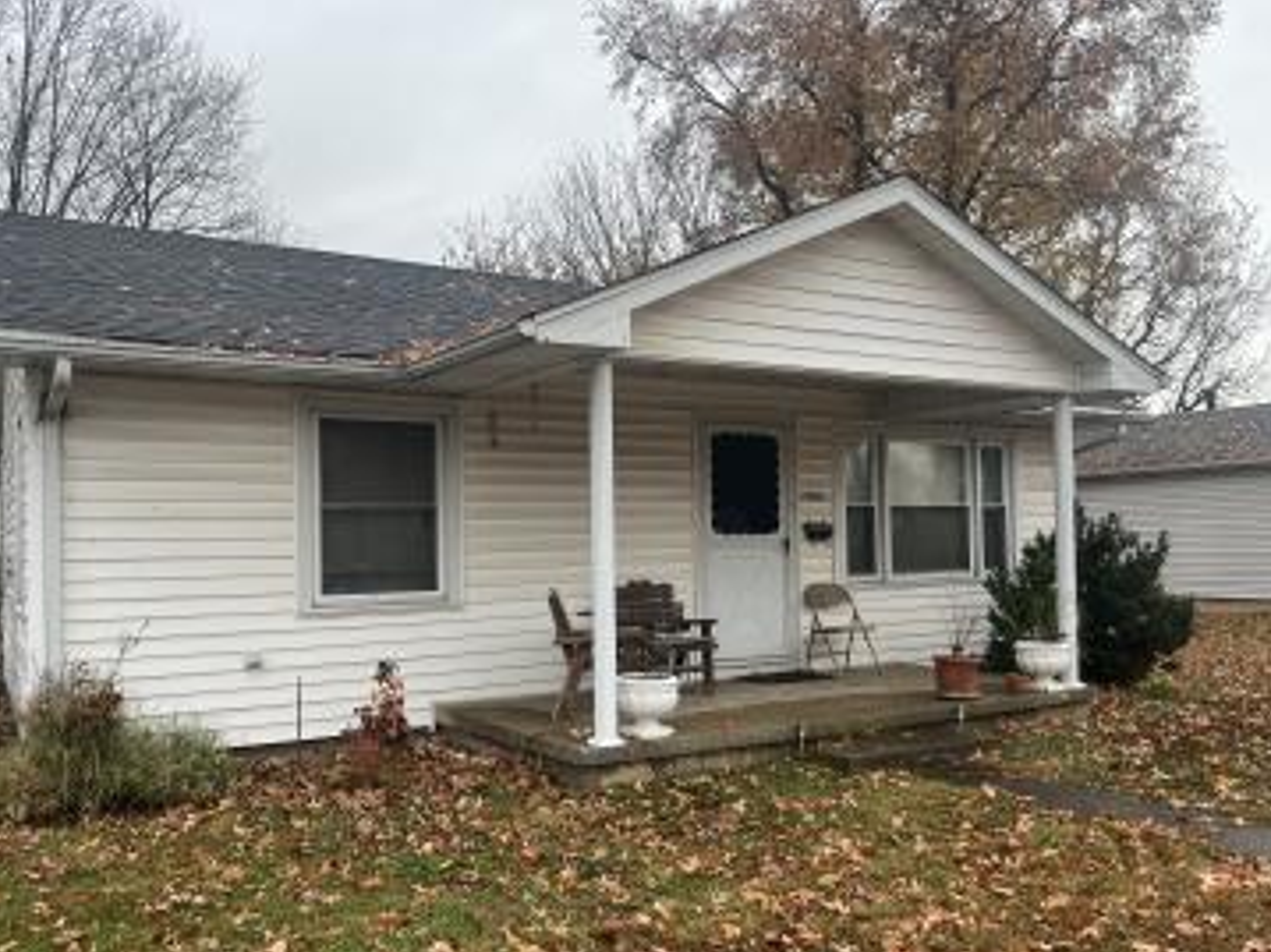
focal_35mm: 29
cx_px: 577
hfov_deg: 61.6
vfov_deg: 48.1
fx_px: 1064
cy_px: 527
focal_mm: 5.1
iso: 40
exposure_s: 1/213
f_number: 1.6
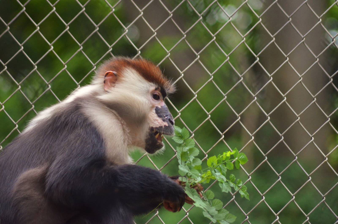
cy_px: 112
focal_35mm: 450
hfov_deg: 4.6
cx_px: 169
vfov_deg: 3.0
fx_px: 4217
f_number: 5.6
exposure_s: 1/500
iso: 1600
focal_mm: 300
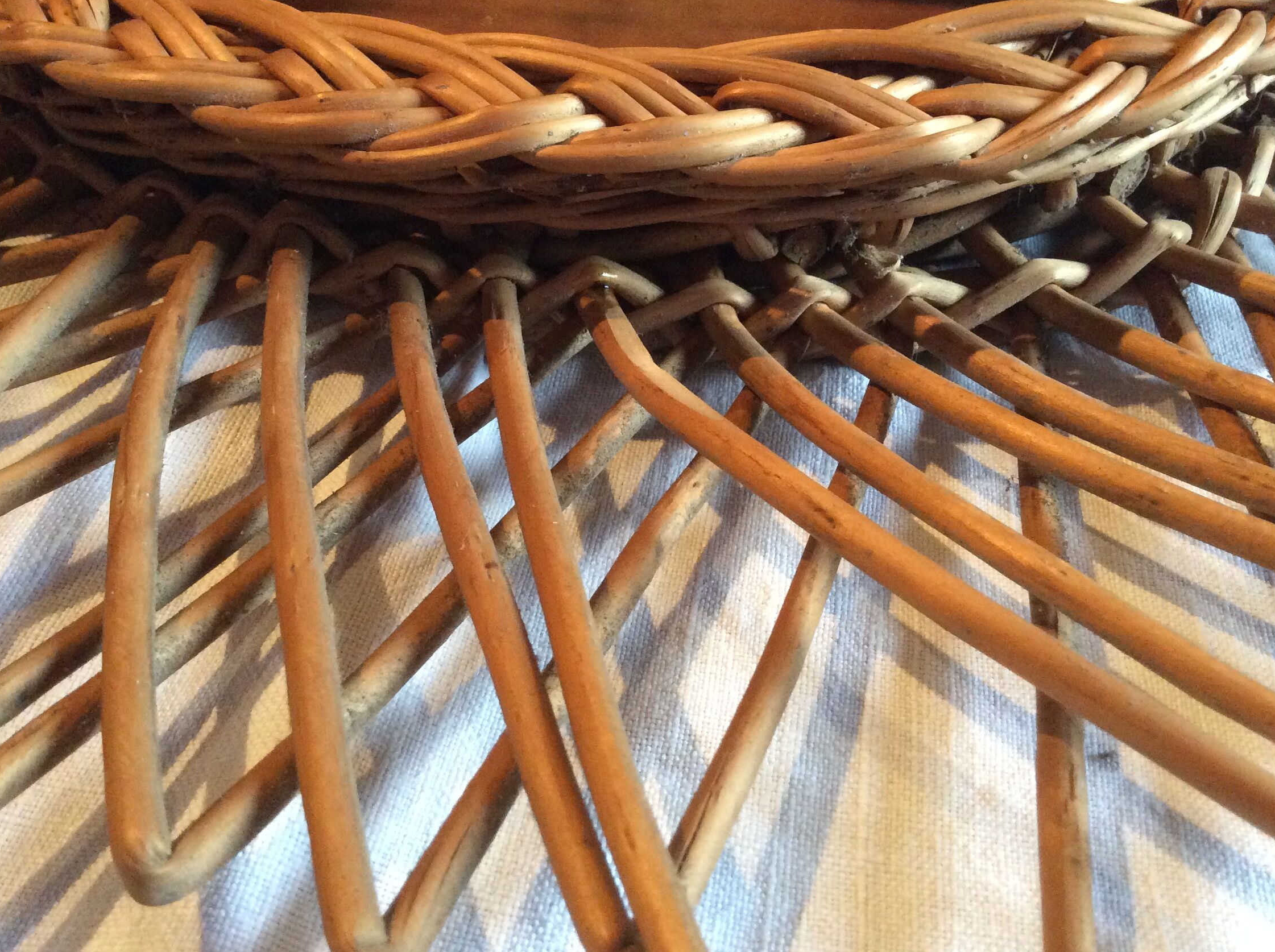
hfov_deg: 50.2
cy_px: 403
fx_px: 1361
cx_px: 626
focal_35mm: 37
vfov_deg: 38.5
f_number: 2.4
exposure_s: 1/17
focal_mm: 3.3
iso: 250
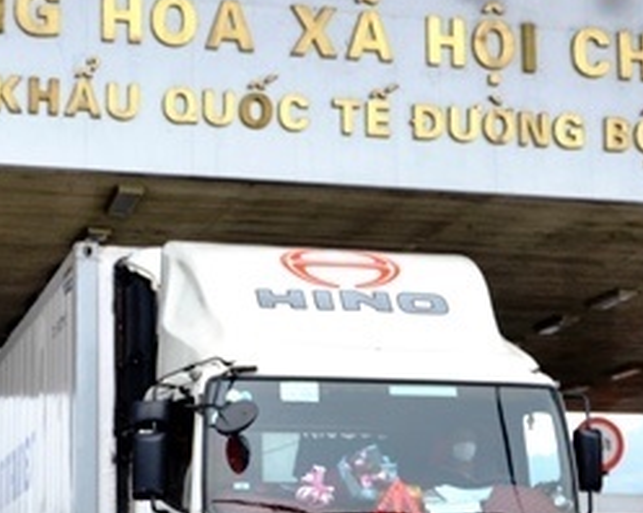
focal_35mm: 109
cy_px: 317
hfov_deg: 17.6
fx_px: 2073
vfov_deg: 14.1
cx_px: 301
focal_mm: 24
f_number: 4.5
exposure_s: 1/80
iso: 200
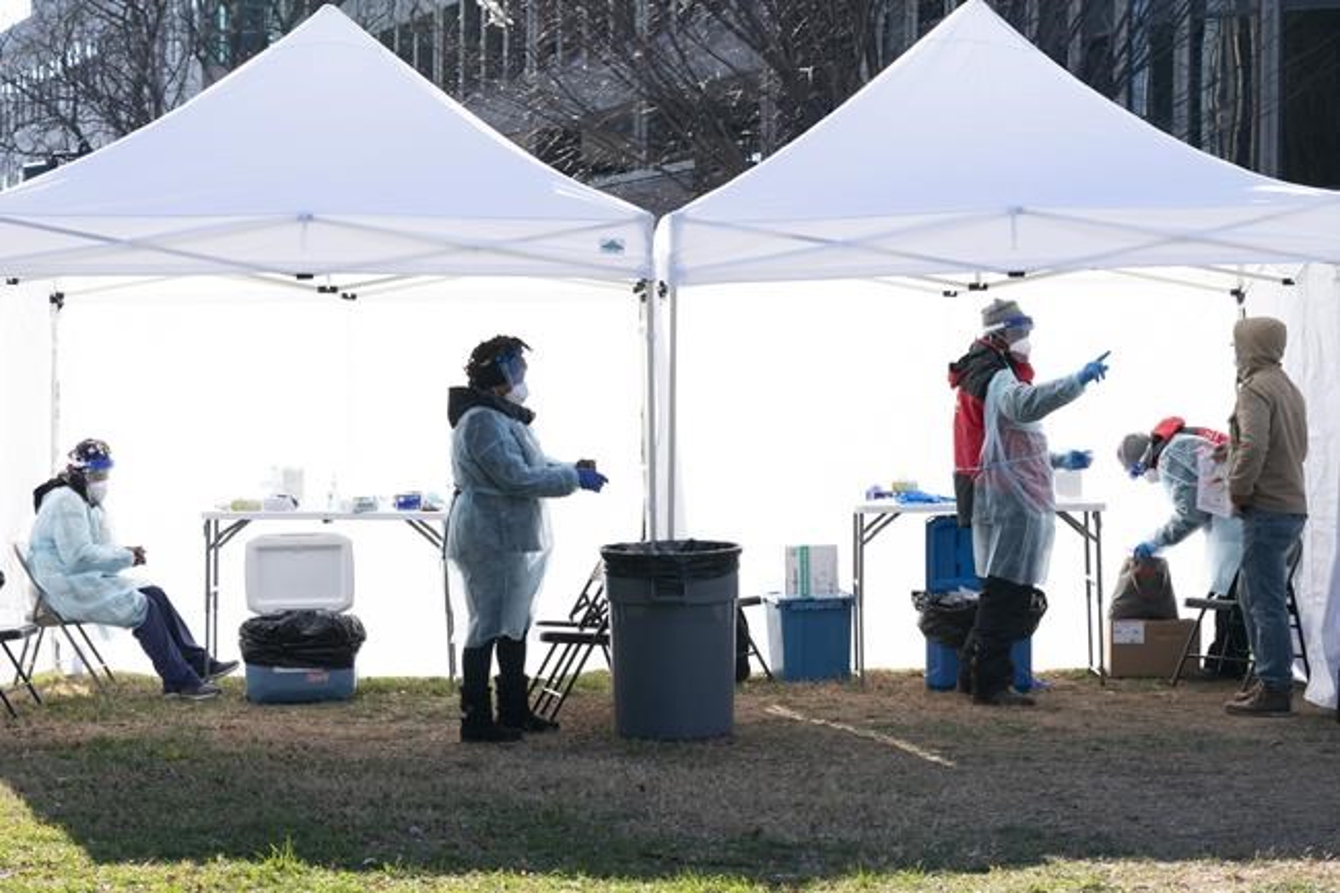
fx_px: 3721
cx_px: 670
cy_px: 446
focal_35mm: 100
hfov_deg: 20.4
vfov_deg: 13.7
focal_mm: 100
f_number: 10
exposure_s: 1/400
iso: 640
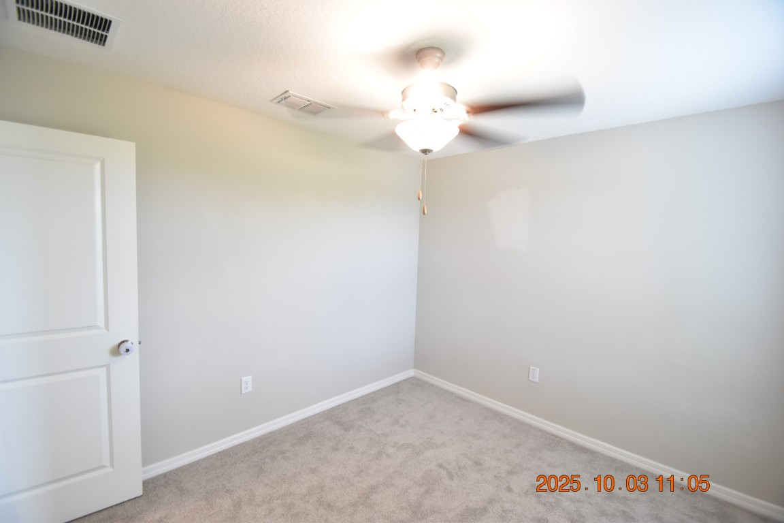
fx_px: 327
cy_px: 262
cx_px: 392
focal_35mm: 15
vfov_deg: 77.3
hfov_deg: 100.4
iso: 800
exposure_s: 1/30
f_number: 3.5
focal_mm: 10
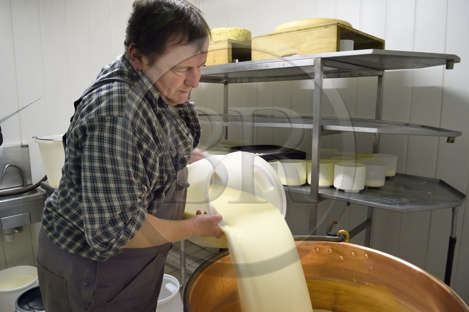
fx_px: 312
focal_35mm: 24
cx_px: 234
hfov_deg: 73.8
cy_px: 156
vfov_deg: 53.1
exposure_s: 1/15
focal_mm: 24
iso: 1600
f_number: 8
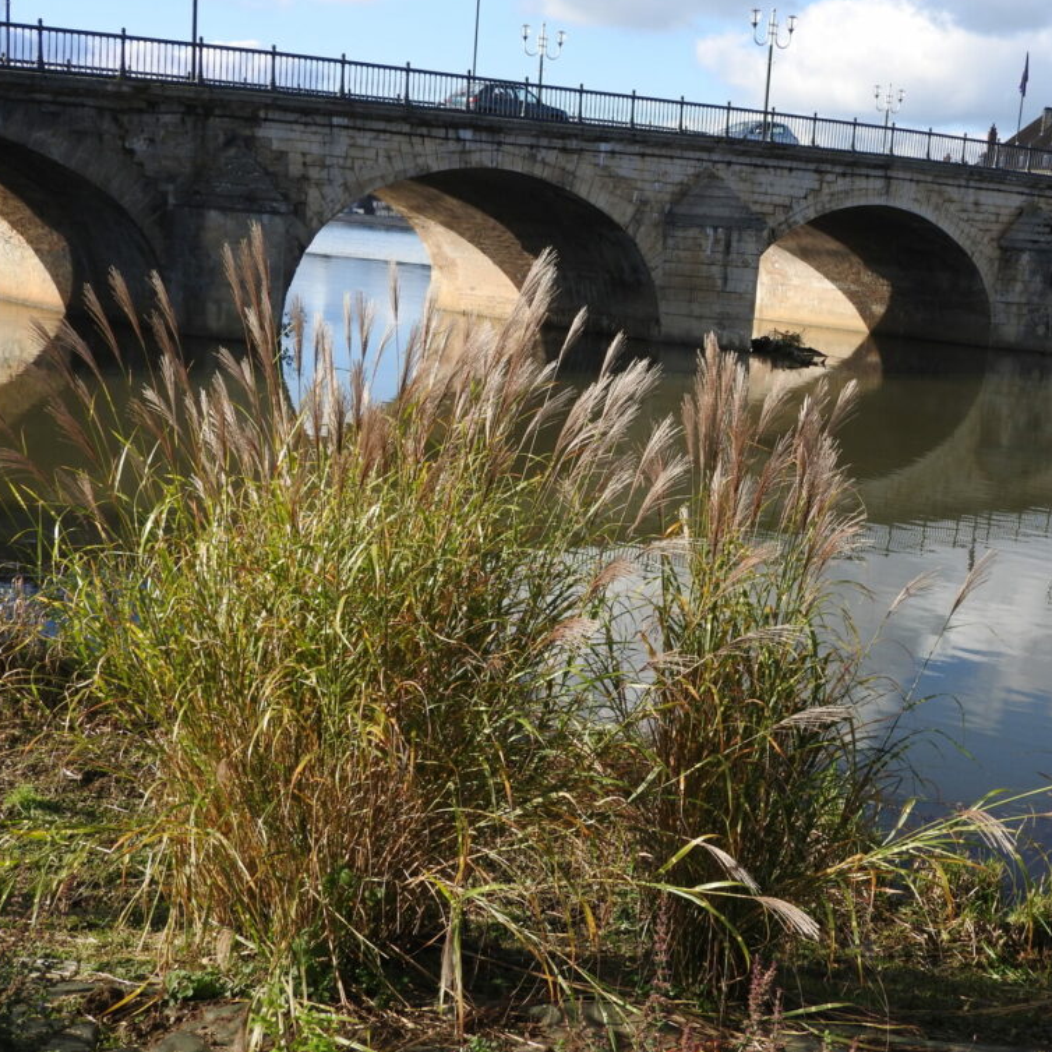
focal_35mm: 48
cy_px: 526
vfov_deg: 35.4
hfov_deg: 35.2
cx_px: 653
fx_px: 1650
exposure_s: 1/800
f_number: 3.8
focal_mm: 7.2
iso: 100
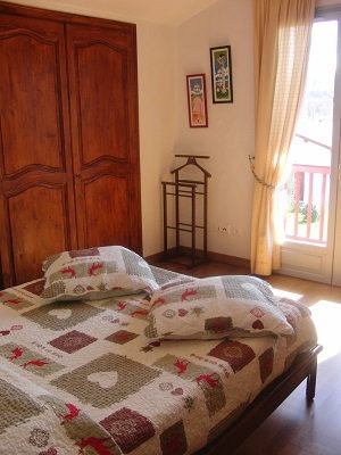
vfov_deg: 50.1
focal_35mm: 37
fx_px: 486
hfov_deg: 38.7
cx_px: 170
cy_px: 228
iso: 160
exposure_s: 1/80
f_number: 3.6
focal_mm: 6.42
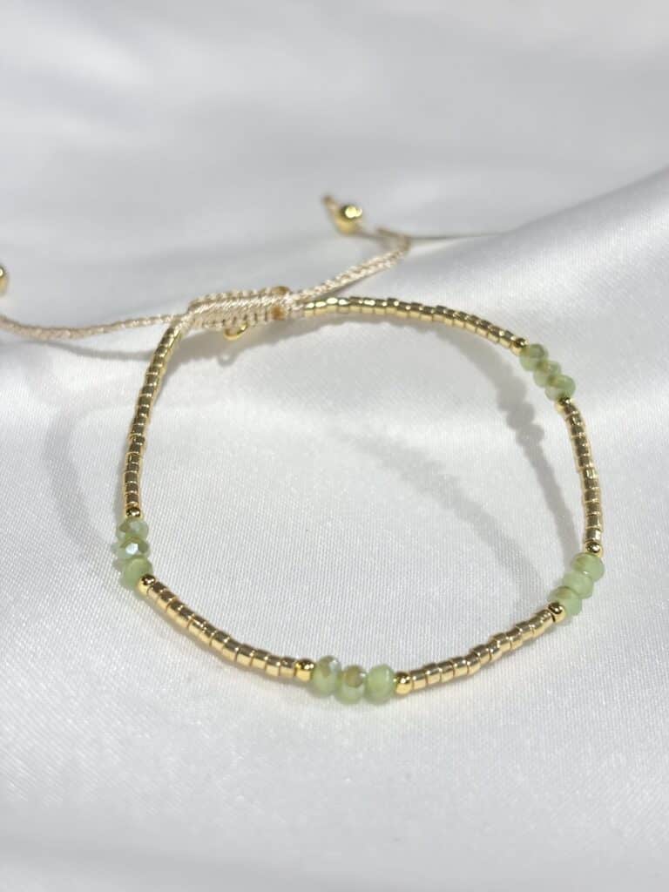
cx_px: 334
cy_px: 446
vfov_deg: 36.8
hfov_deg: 28.0
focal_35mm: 52
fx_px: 1340
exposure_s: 1/297
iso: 32
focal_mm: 5.96
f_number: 1.6
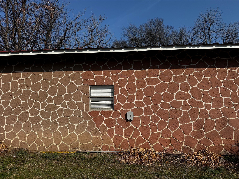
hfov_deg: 71.6
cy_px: 90
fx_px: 166
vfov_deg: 56.8
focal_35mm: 24
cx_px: 120
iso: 80
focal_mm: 6.76
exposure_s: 1/7092
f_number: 1.78
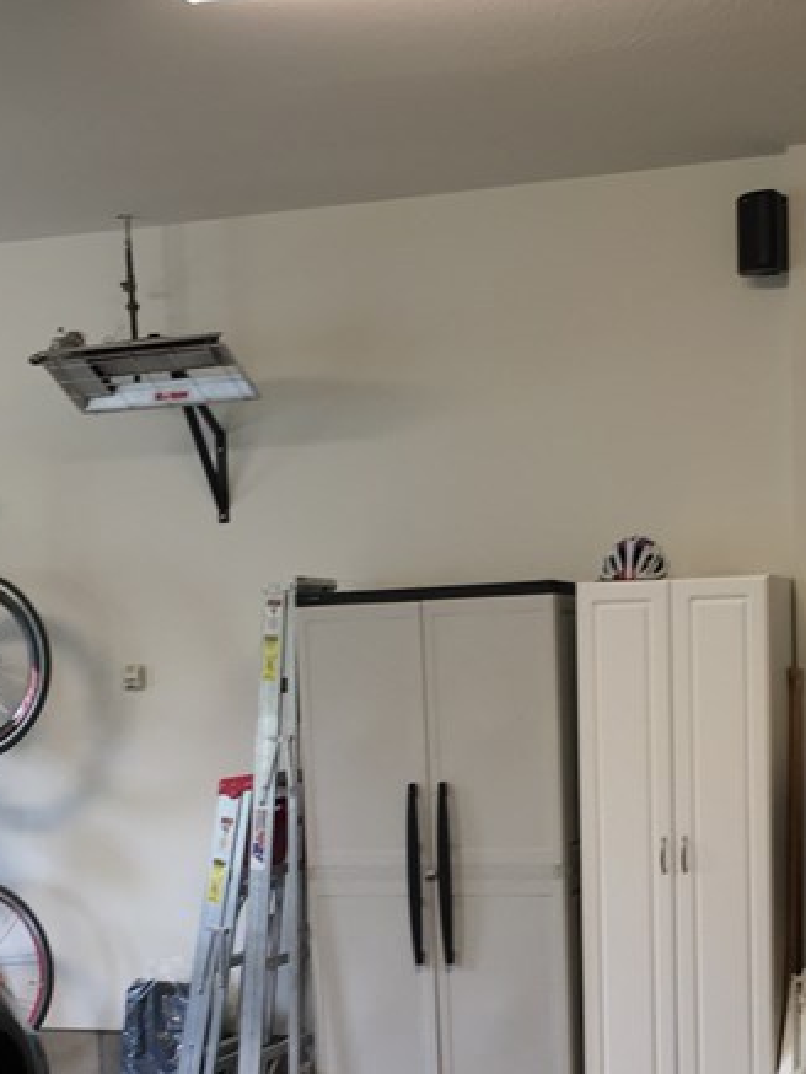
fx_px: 2110
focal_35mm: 68
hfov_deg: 21.6
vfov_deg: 28.1
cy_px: 818
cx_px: 494
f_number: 2.2
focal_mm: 4.15
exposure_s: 1/30
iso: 40
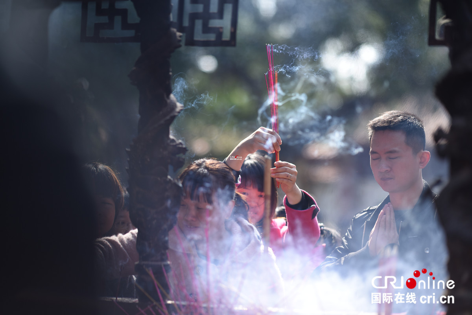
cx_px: 236
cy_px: 158
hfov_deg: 19.4
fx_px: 1377
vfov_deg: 13.1
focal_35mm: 105
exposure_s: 1/2500
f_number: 1.8
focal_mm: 105
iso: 200
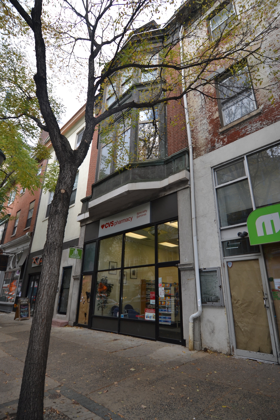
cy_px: 210
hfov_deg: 67.4
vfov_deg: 90.0
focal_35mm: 18
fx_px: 210
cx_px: 140
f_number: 4.5
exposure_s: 1/200
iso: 100
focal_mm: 12
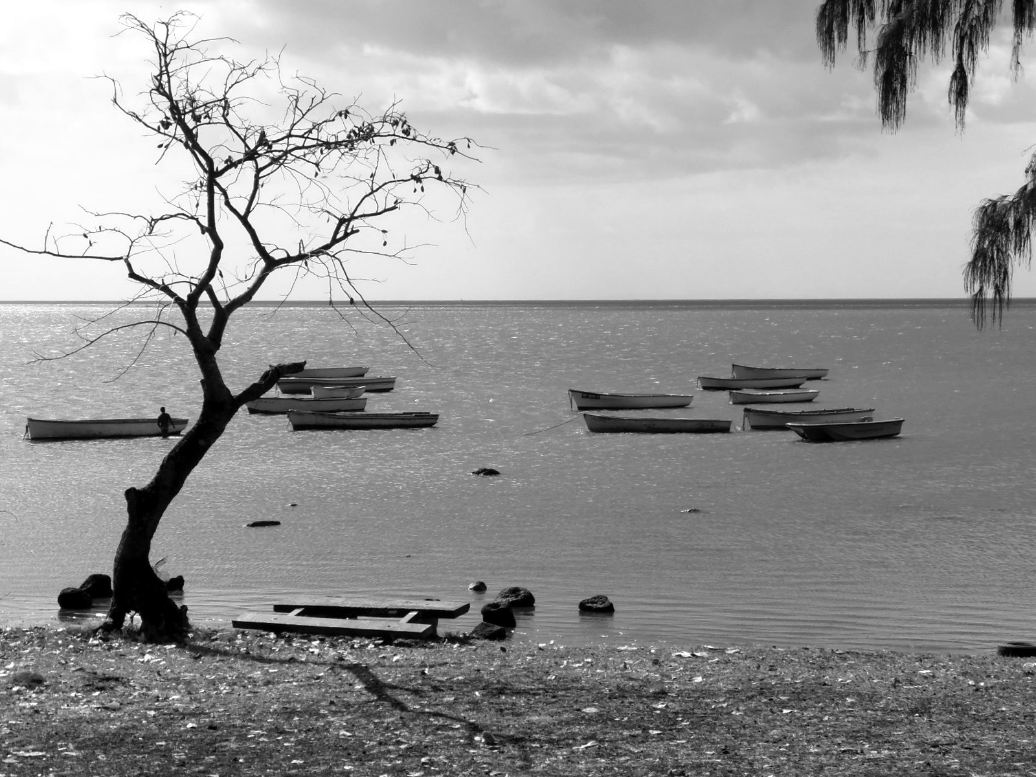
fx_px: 2604
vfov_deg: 17.0
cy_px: 388
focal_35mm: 87
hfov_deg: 22.5
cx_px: 518
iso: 64
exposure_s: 1/800
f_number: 4.3
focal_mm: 16.2
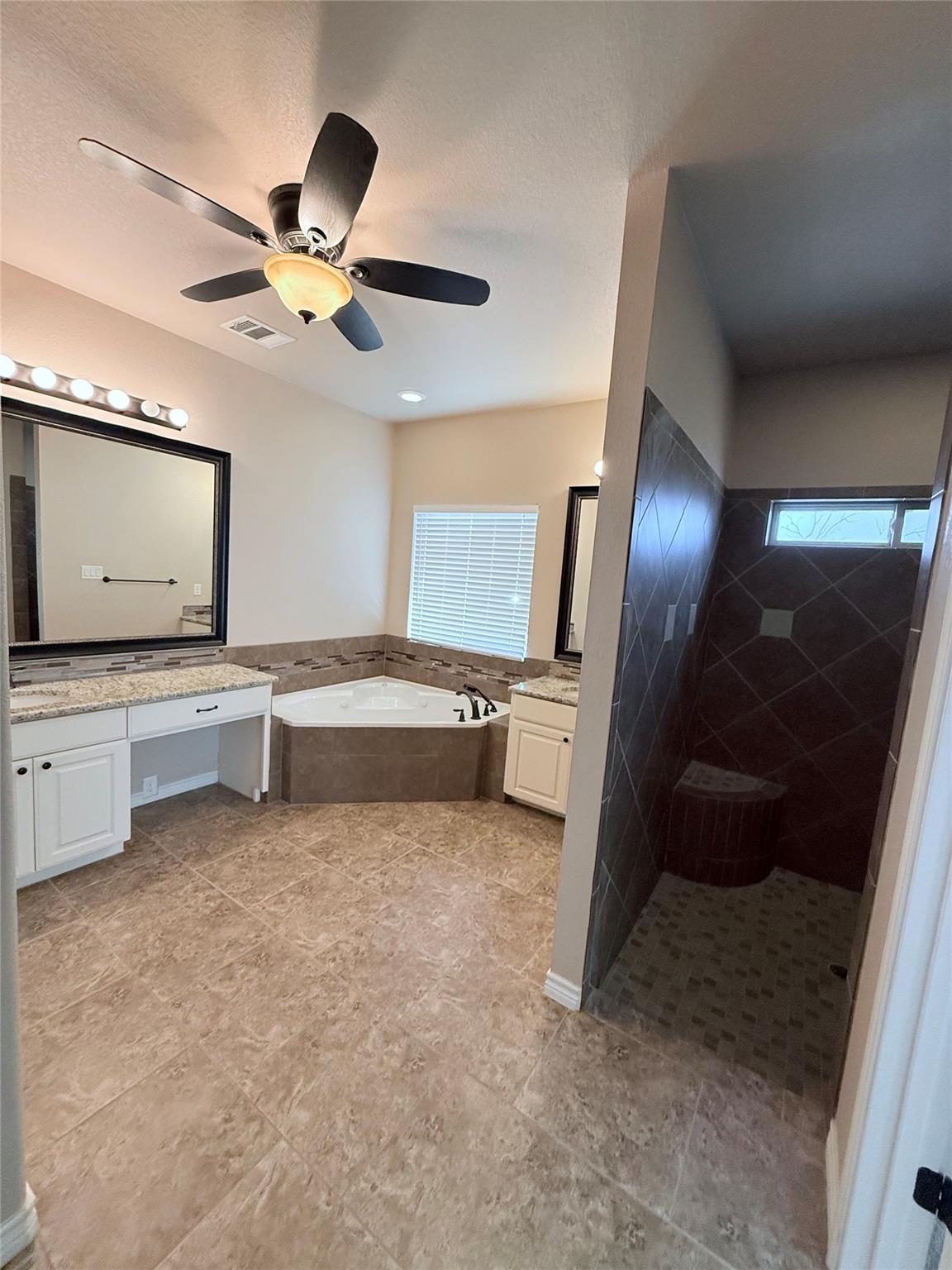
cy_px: 635
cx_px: 476
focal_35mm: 14
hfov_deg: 85.7
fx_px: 513
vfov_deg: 102.1
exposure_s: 1/120
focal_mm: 2.22
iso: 320
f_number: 2.2
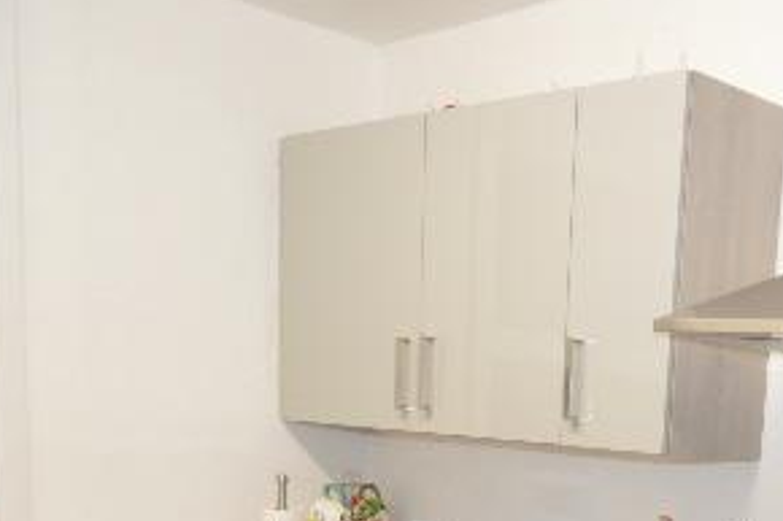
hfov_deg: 34.9
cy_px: 638
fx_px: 1152
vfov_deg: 23.2
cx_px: 740
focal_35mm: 53
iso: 560
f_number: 3.5
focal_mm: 10
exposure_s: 1/60
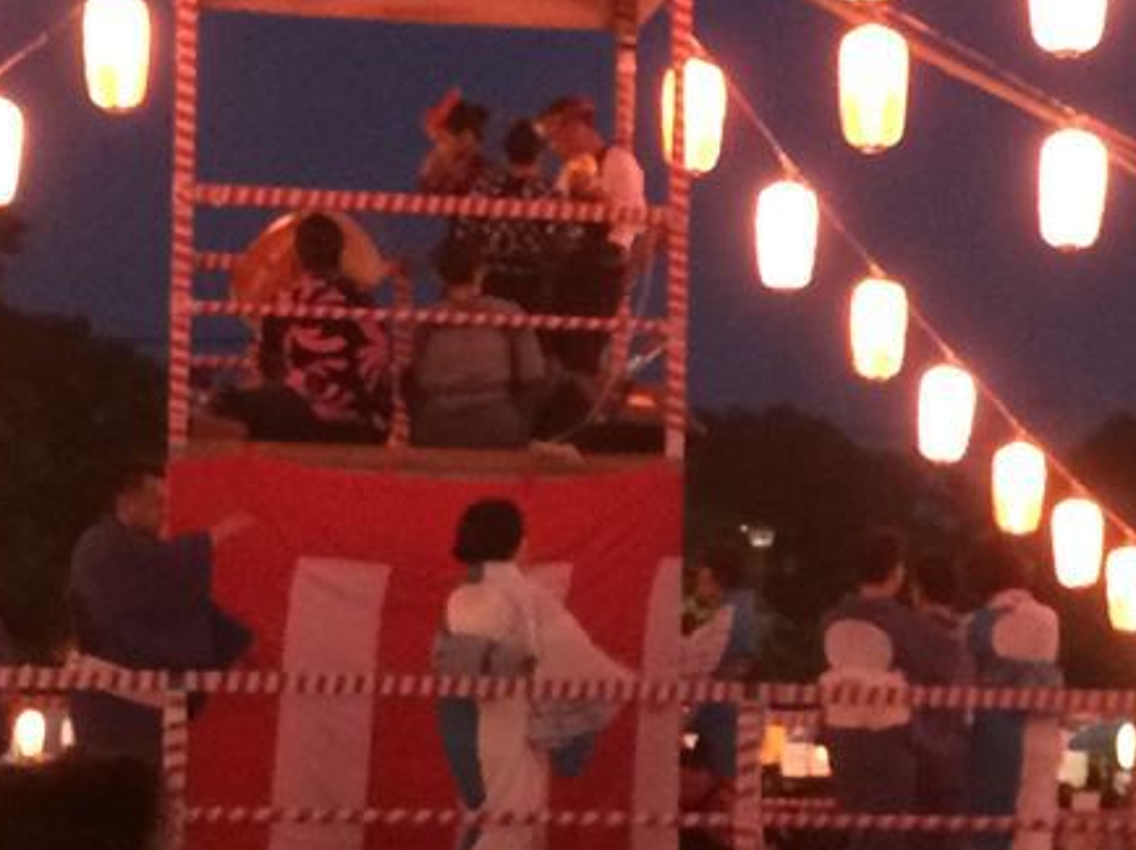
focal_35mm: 107
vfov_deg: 13.8
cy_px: 672
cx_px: 845
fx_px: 3509
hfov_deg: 18.3
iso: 250
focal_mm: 4.15
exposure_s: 1/15
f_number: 2.2
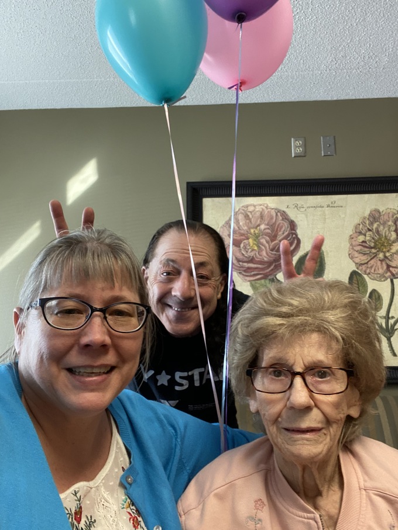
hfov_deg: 46.8
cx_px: 199
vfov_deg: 60.0
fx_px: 460
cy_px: 265
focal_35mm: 30
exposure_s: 1/60
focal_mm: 2.71
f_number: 2.2
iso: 320
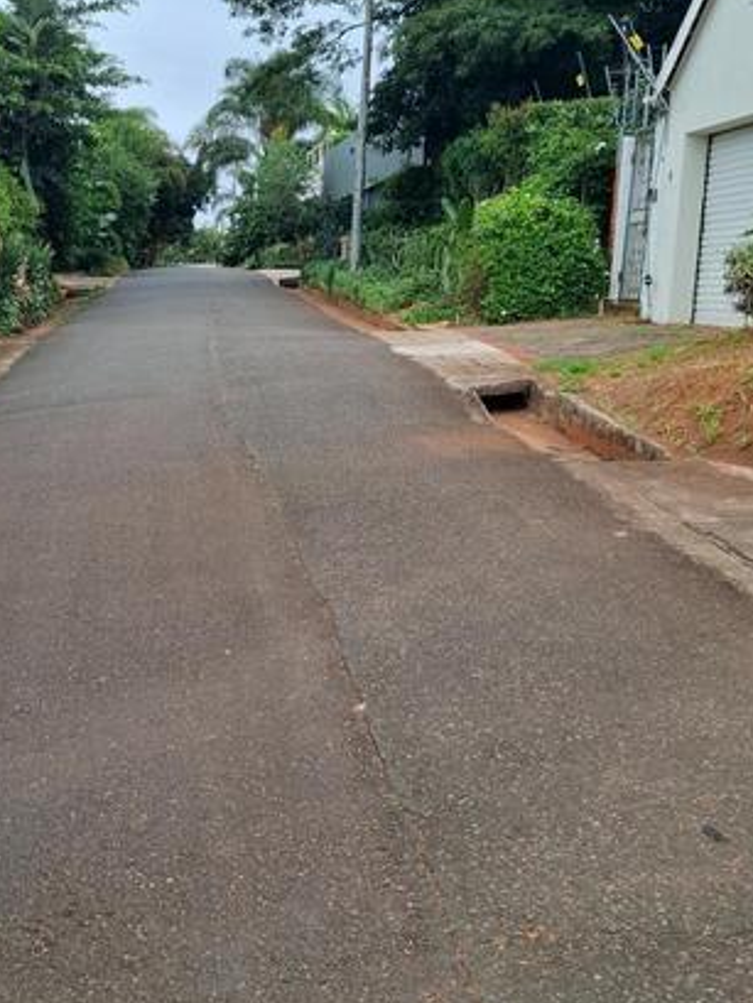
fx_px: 1304
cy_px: 444
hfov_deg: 31.7
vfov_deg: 42.0
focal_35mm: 45
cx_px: 196
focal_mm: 5.54
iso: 50
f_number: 1.8
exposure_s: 1/1047
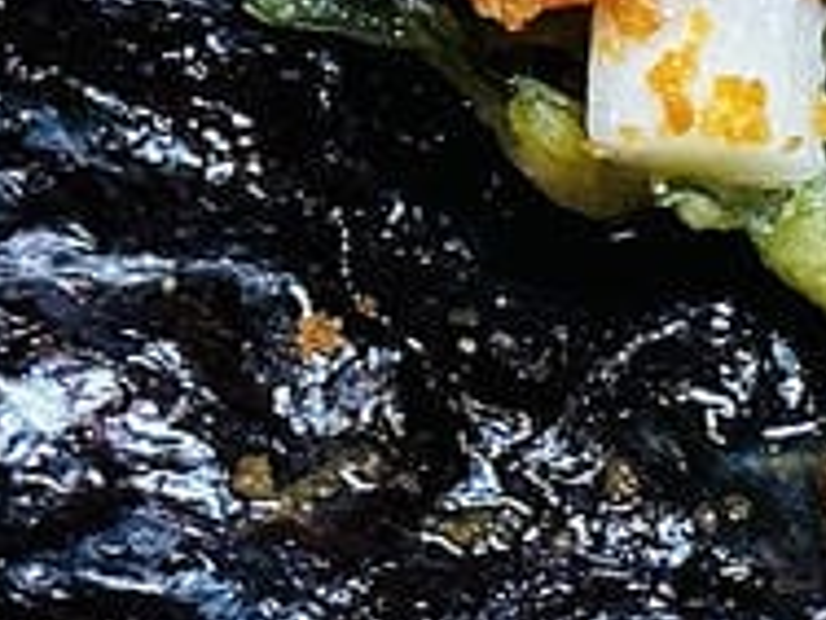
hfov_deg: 6.4
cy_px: 75
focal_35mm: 306
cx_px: 901
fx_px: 7302
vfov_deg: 4.9
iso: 320
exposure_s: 1/40
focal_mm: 6.86
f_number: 1.78
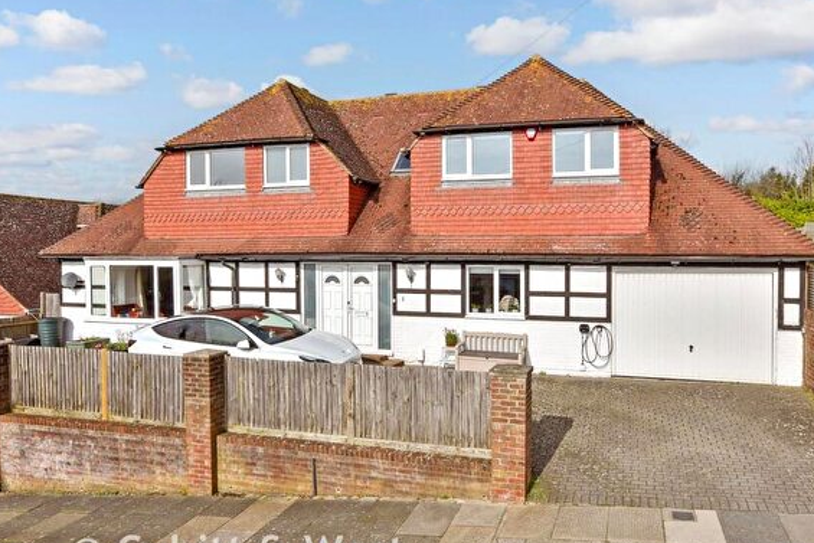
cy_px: 322
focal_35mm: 26
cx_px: 399
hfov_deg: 69.4
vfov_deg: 49.3
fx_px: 588
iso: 200
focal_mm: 14
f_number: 8
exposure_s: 1/1000
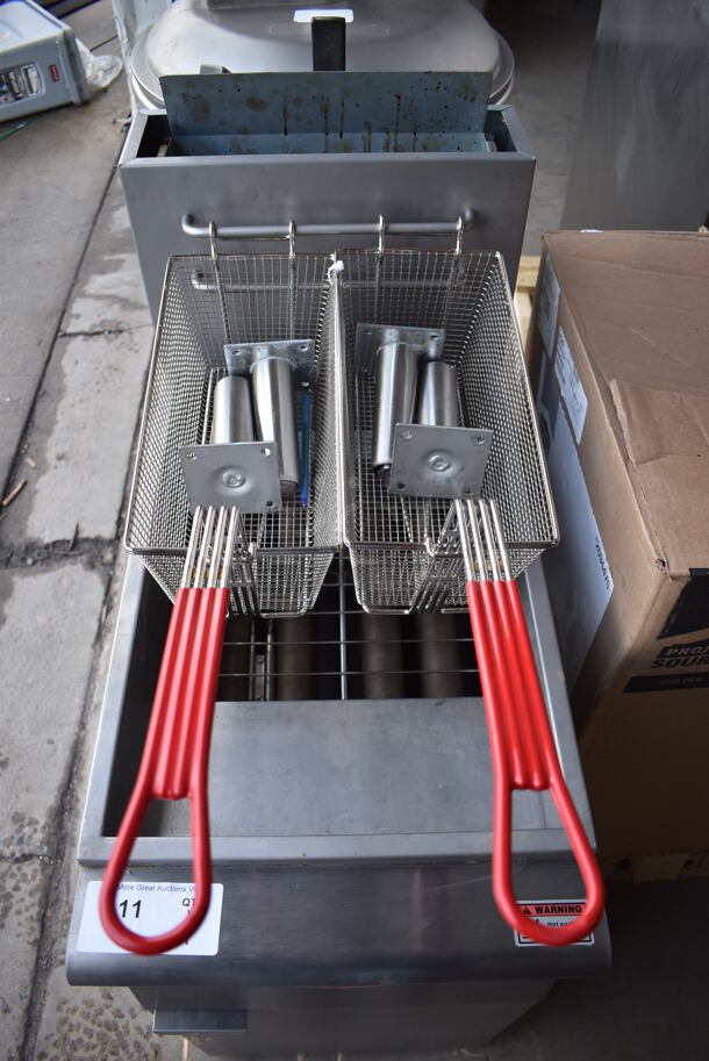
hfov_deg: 48.0
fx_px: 796
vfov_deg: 67.3
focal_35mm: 27
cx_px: 354
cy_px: 530
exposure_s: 1/250
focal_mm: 18
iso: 400
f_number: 3.5
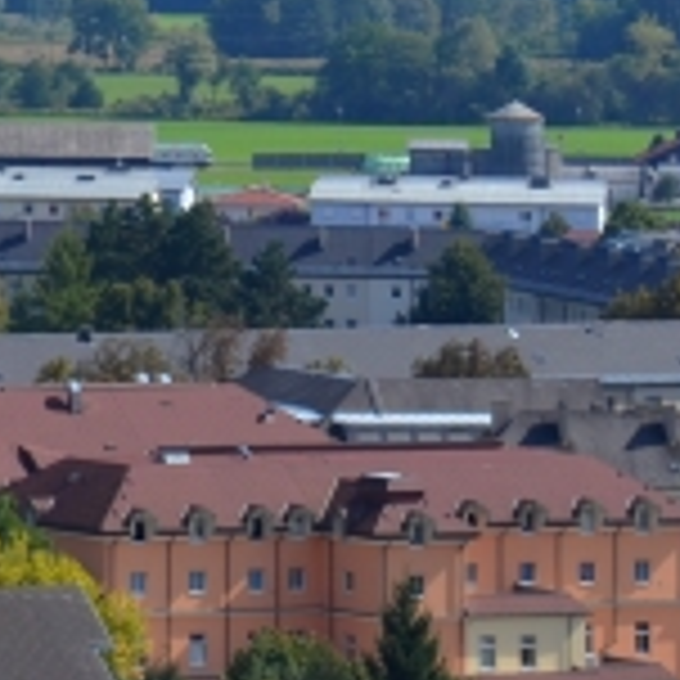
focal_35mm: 446
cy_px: -462
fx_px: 9912
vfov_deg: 3.9
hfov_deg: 3.9
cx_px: -342
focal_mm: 66
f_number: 8
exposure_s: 1/250
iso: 100
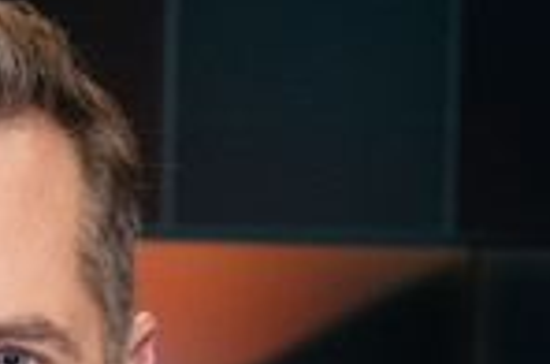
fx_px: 1860
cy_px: 483
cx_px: -69
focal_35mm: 122
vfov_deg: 10.9
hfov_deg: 16.3
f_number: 5.6
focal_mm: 40
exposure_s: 1/125
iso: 2000
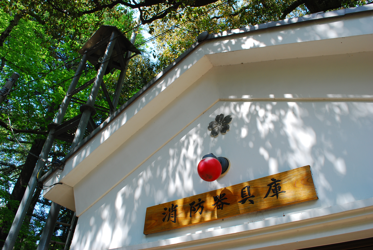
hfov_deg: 67.3
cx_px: 186
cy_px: 125
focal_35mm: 27
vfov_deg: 48.0
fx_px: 280
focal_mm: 18
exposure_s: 1/60
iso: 100
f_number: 8
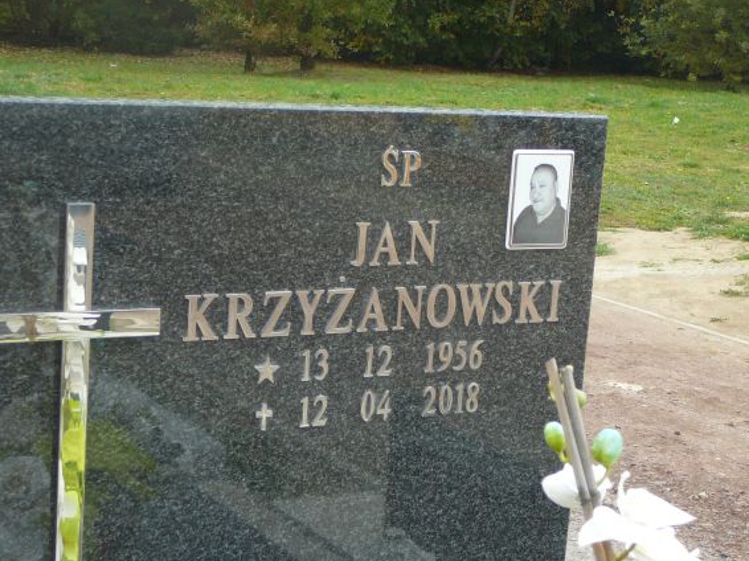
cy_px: 292
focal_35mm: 69
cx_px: 339
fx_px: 1492
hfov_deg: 28.2
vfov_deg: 21.3
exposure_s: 1/60
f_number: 3.6
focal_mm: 9.1
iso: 100
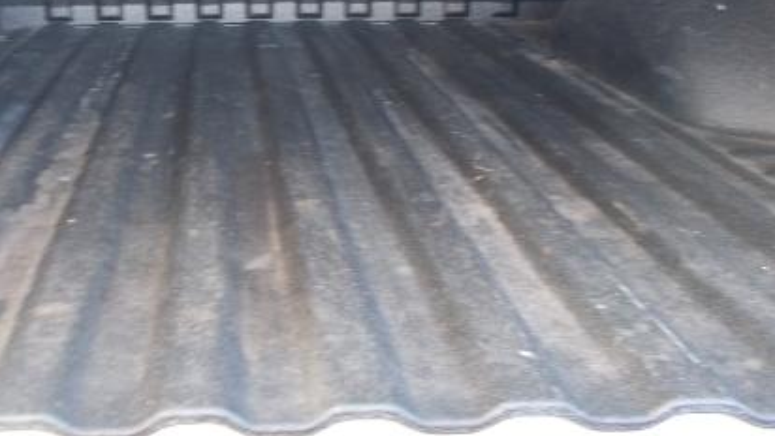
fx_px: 904
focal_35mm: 44
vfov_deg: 26.0
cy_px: 19
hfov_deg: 45.8
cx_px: 269
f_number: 3.2
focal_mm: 4.6
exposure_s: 1/15
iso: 200
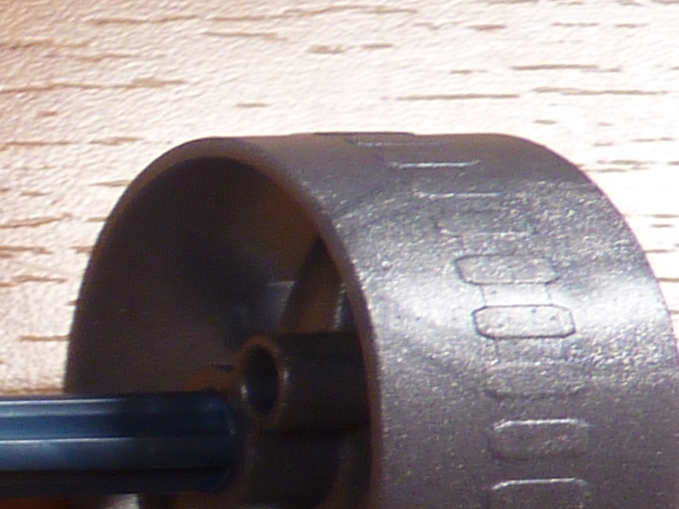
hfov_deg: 12.8
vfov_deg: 11.6
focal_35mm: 127
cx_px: -833
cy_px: 432
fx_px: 2492
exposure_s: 1/60
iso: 80
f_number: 3.3
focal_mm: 4.1
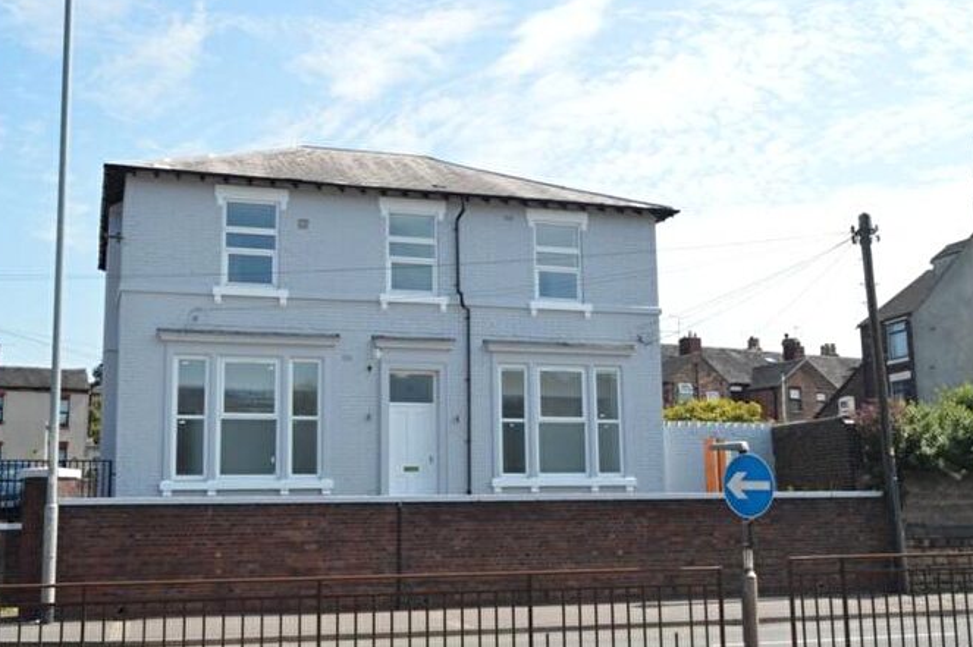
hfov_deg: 50.7
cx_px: 470
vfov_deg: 35.0
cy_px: 326
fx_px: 1026
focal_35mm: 38
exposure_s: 1/640
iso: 1600
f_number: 13
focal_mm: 24
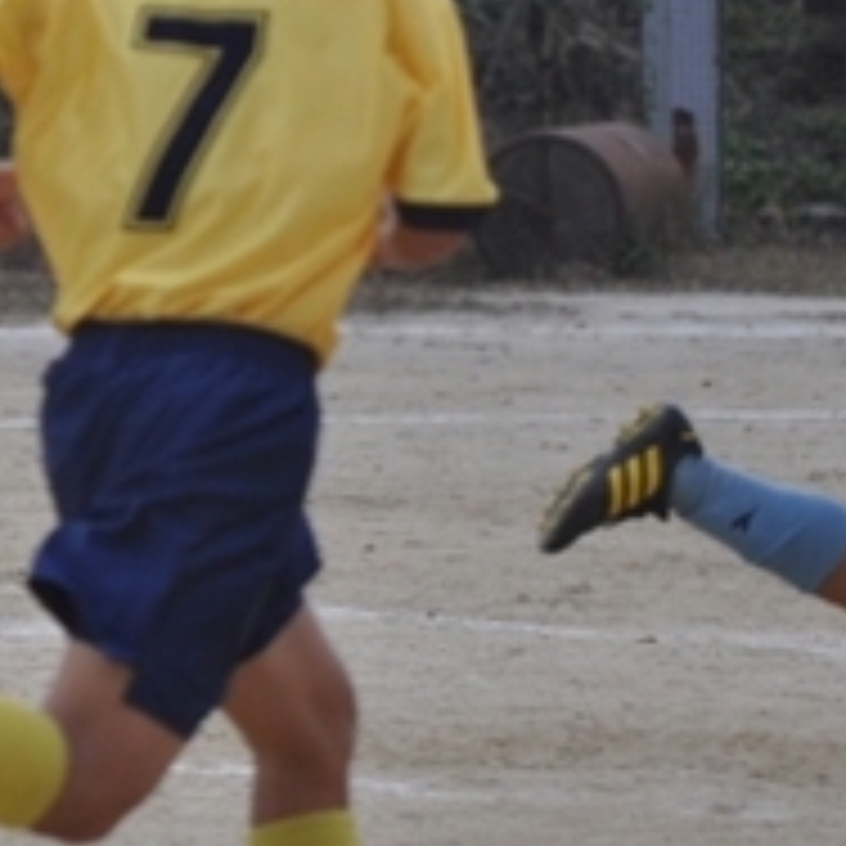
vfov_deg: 2.1
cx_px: 4
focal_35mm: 838
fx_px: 23171
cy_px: -11
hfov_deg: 2.1
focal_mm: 200
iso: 400
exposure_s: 1/1250
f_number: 5.6
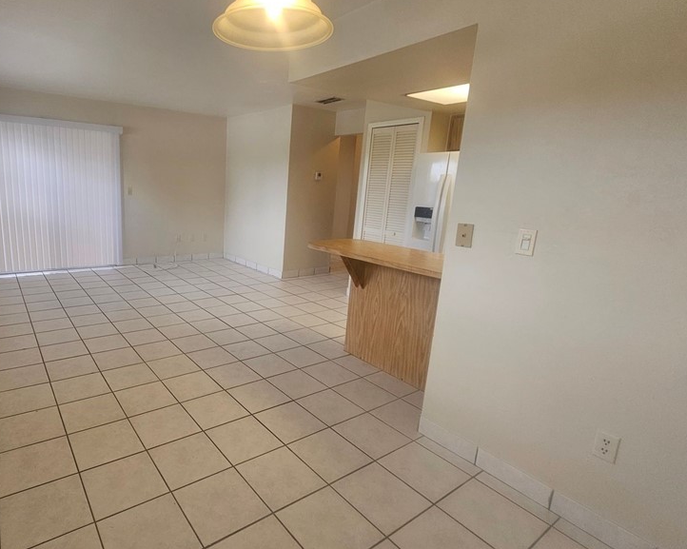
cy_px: 261
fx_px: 366
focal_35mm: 18
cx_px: 245
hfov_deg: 84.2
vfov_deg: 73.7
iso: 50
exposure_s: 1/60
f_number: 2.2
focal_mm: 2.2
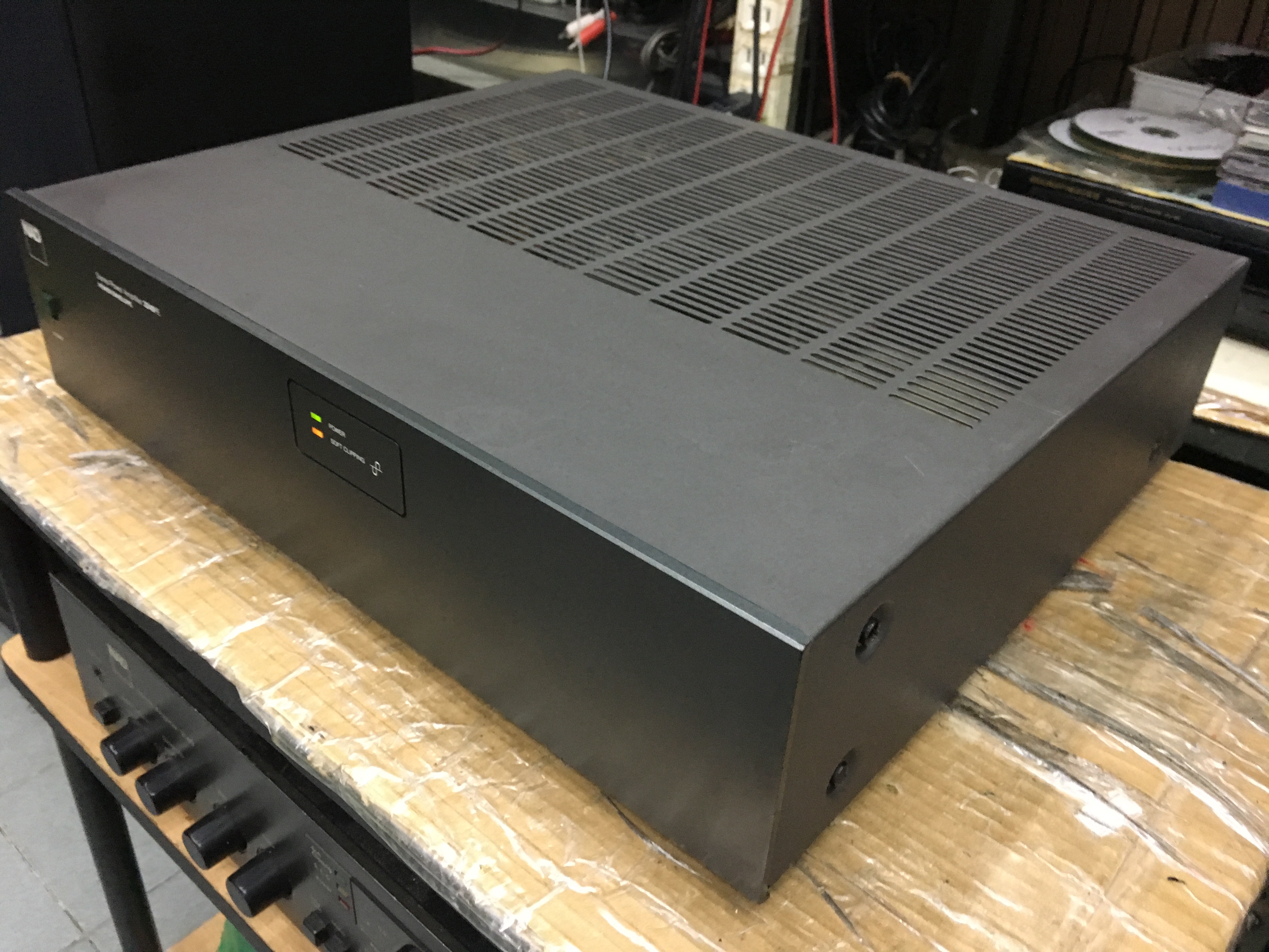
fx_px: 1063
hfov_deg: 61.7
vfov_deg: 48.2
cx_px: 634
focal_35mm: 29
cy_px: 476
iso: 200
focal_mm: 4.15
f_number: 2.2
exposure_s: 1/25
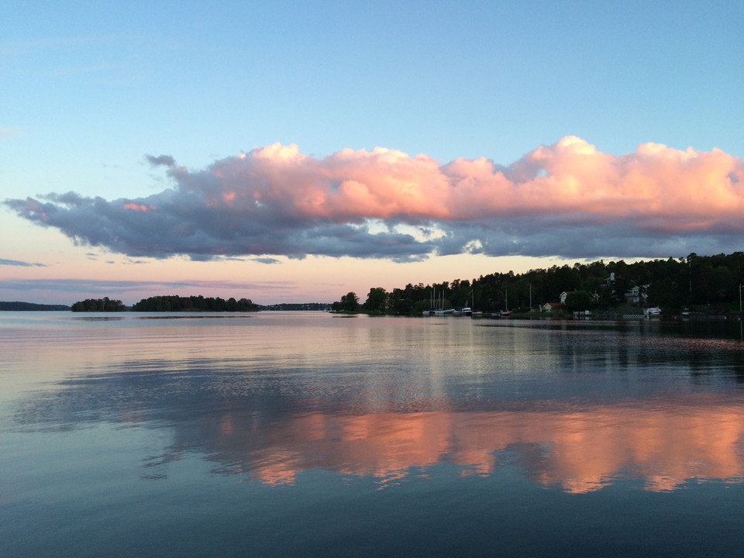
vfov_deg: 48.2
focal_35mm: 29
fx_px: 623
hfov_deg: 61.7
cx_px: 372
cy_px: 279
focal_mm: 4.15
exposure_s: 1/100
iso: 64
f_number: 2.2
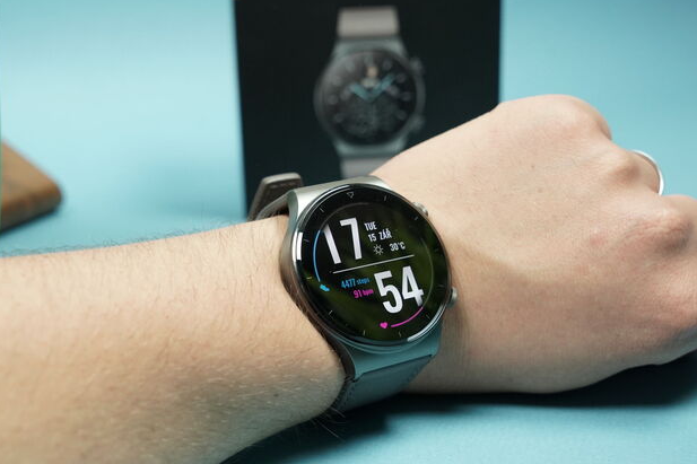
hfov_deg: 36.2
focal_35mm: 55
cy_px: 288
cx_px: 316
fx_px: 1065
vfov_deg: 24.5
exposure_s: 1/160
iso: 3200
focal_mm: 41
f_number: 7.1
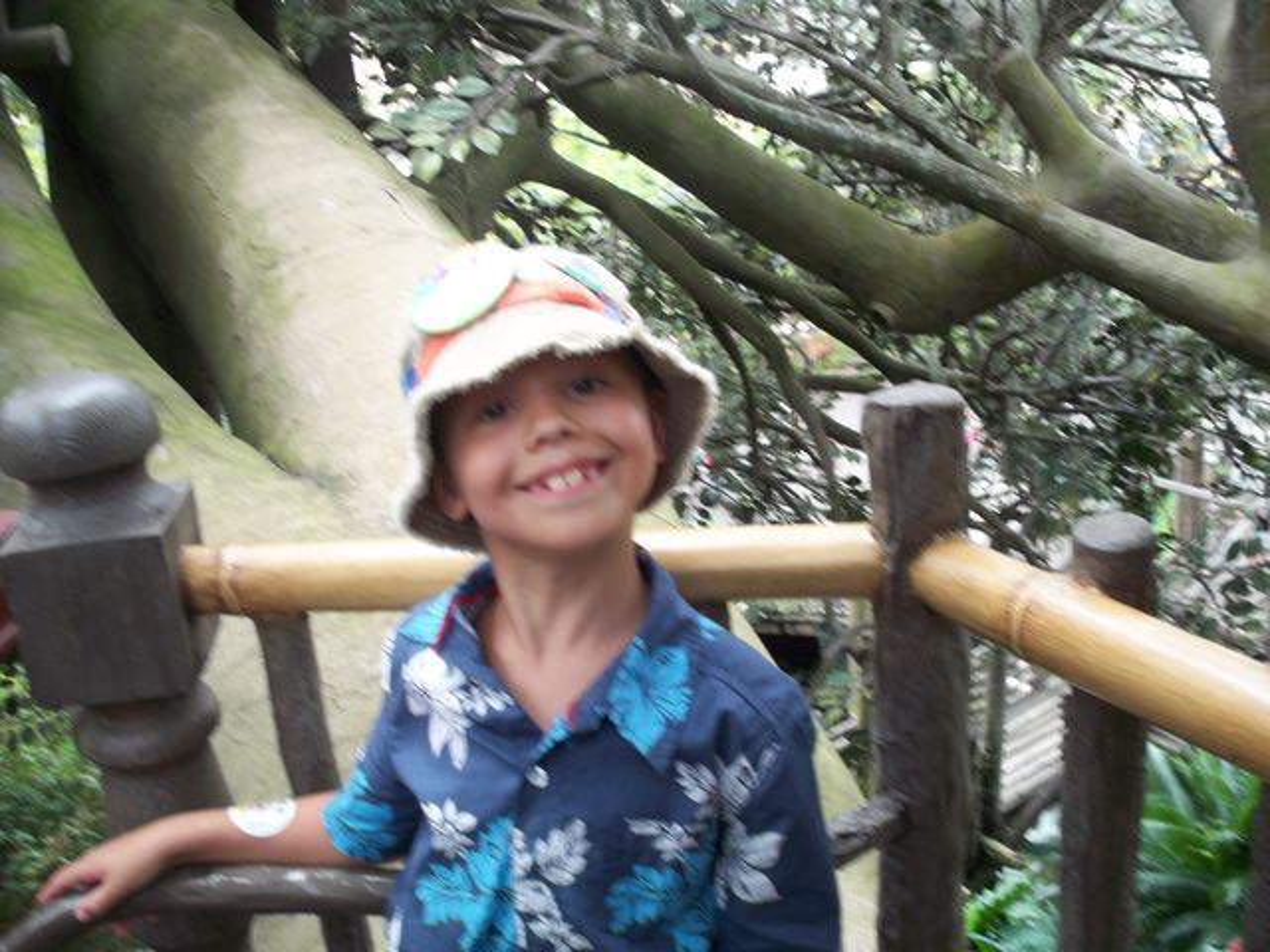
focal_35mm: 37
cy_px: 476
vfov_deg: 38.7
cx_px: 635
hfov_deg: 50.1
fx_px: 1357
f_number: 3.4
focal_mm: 7.9
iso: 64
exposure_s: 1/60
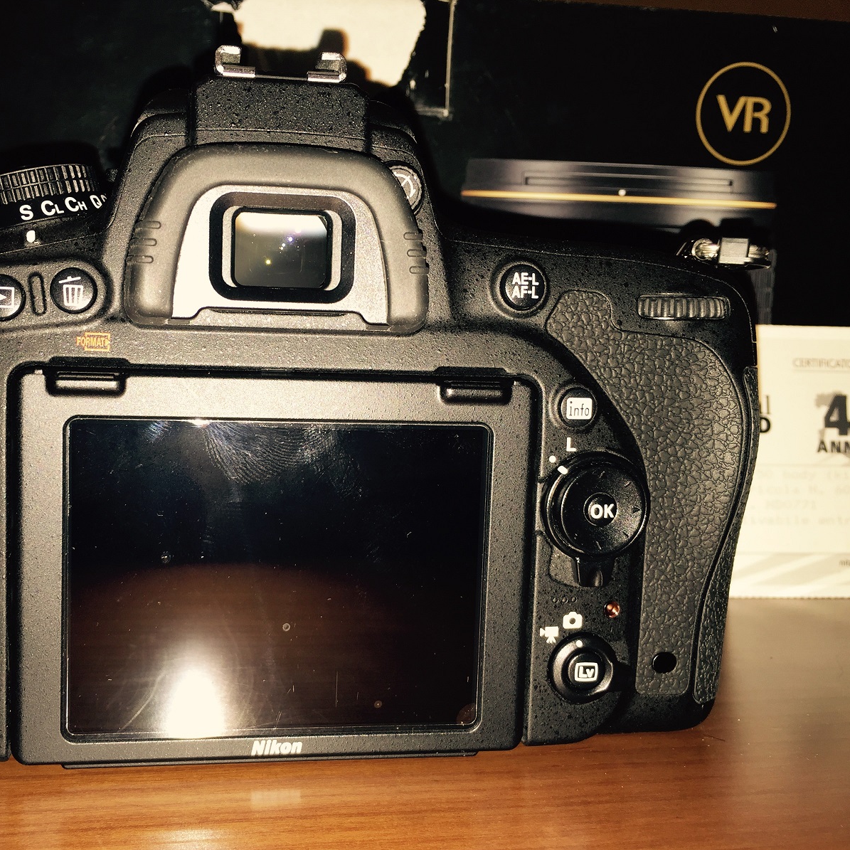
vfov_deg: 47.2
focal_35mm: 35
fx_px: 972
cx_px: 346
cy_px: 434
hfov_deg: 47.0
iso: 32
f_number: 2.2
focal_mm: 4.15
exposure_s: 1/24
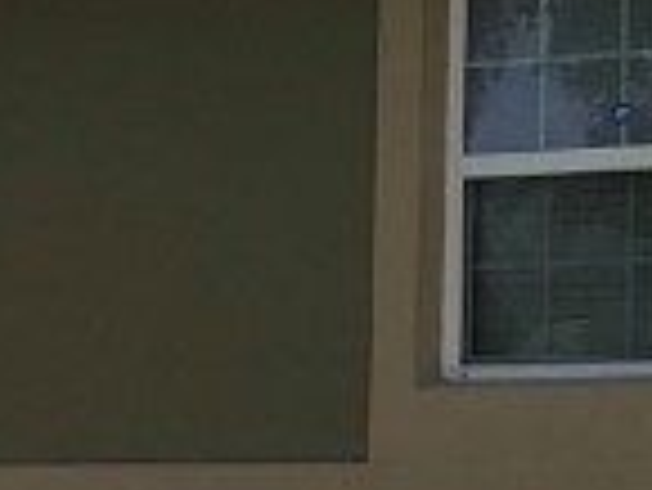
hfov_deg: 9.6
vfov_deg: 7.5
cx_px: 1057
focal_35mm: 198
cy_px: -90
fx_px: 3732
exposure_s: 1/2404
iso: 25
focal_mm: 3.99
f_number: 1.8
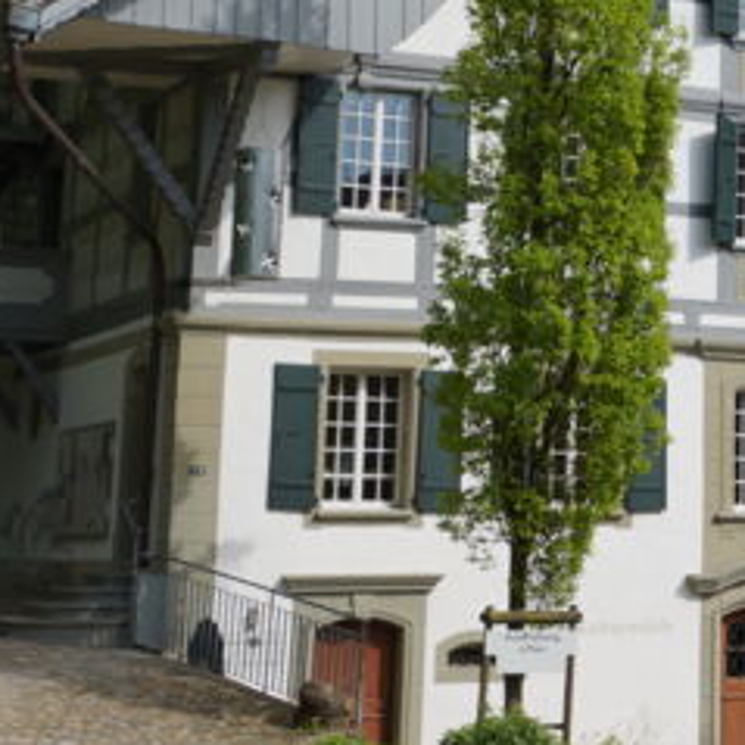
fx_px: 2177
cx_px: 786
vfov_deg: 19.1
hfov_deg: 18.8
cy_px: 106
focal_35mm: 89
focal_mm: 21
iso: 200
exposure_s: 1/640
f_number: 7.1
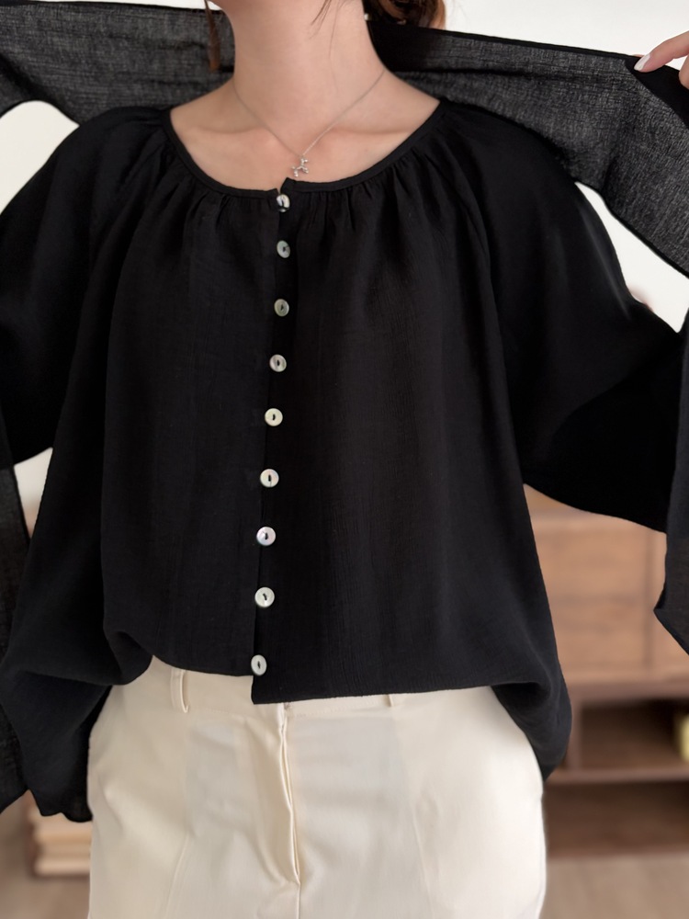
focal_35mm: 26
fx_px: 690
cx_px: 344
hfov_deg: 53.1
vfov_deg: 67.3
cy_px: 460
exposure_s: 1/64
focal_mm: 5.96
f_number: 1.6
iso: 125
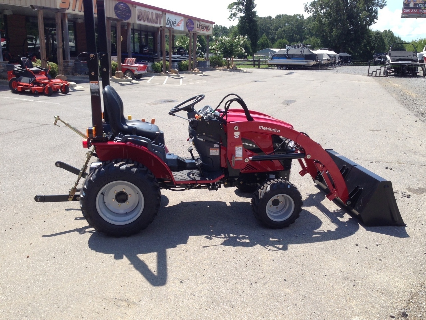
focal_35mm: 33
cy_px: 160
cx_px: 213
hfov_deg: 55.4
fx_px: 406
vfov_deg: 42.9
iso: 50
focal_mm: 4.12
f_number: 2.4
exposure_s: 1/847
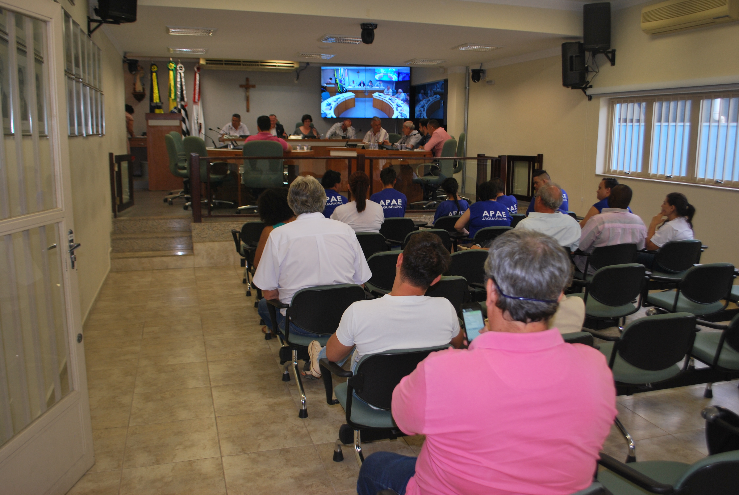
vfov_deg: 43.7
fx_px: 617
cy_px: 248
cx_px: 370
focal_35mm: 30
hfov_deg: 61.9
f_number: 3.8
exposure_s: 1/60
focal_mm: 20
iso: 200
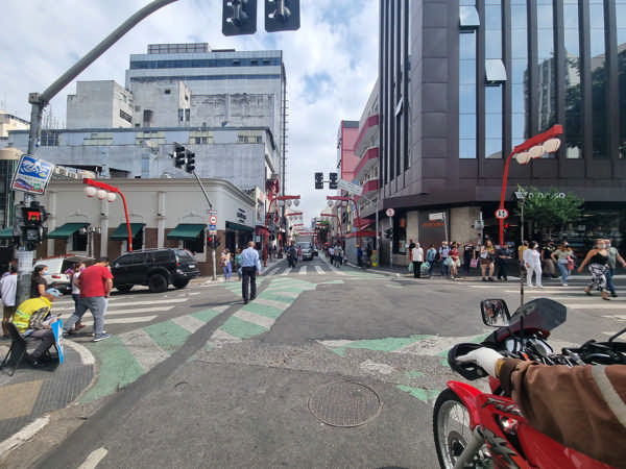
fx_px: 235
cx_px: 313
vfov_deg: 89.9
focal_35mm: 13
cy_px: 234
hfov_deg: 106.2
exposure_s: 1/1608
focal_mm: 2.2
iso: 50
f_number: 2.2
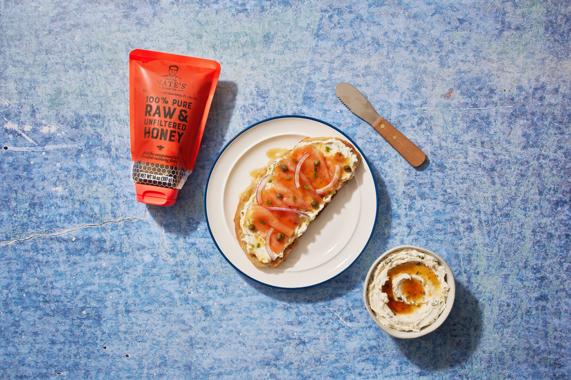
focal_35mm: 48
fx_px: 761
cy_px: 190
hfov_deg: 41.1
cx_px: 286
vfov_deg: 28.1
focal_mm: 48
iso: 100
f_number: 13
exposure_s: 1/160
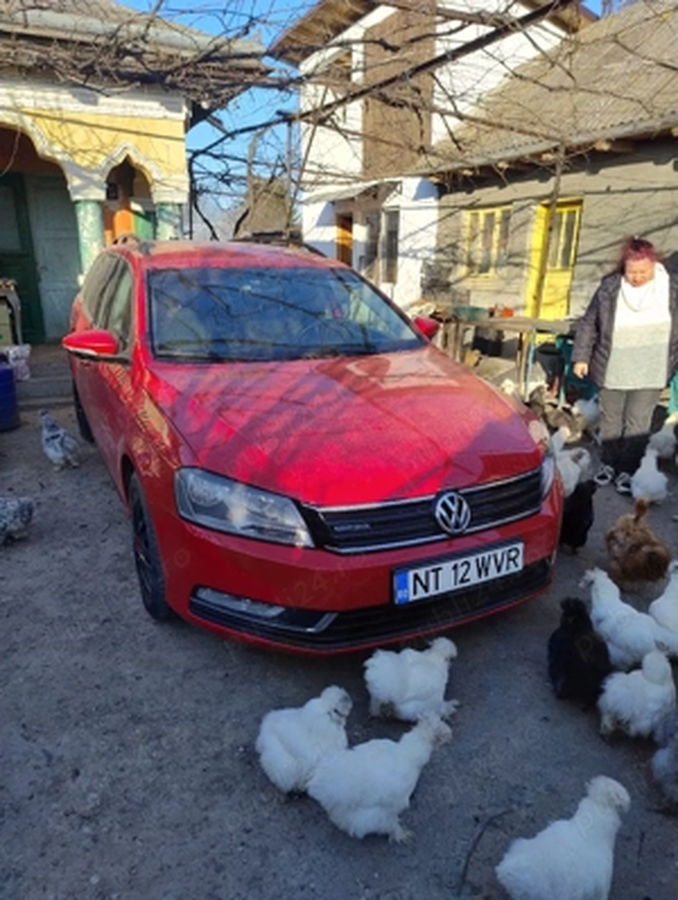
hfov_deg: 57.0
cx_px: 339
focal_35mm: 24
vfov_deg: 71.5
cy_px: 450
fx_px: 625
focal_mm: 5.56
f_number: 1.8
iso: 100
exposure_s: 1/556
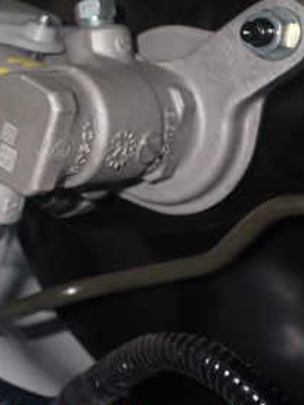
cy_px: 108
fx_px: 818
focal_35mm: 70
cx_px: -93
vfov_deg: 27.4
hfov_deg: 19.4
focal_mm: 5.79
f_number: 7.1
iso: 250
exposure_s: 1/30
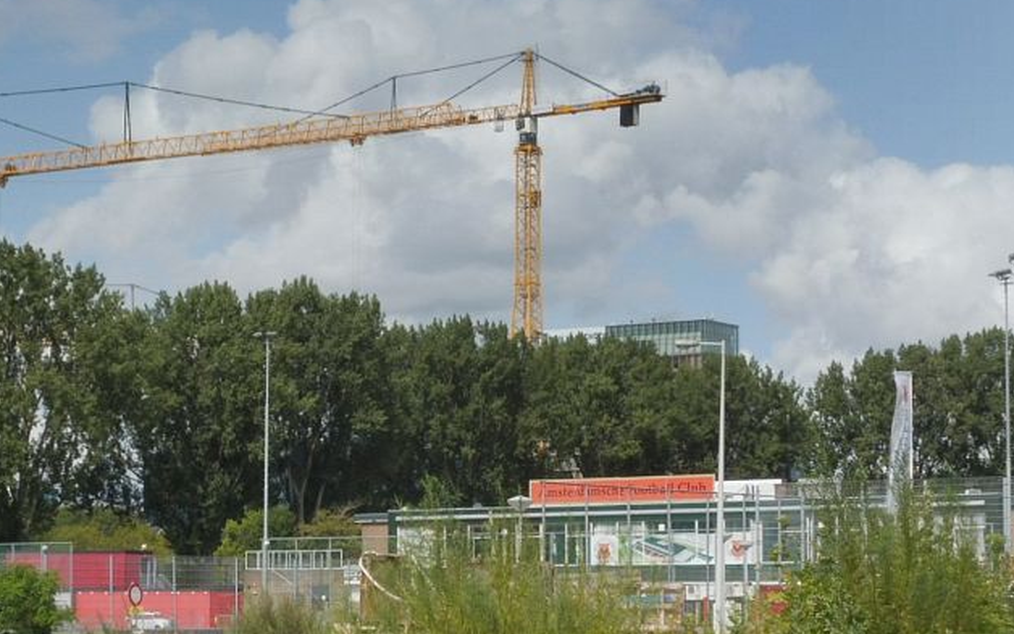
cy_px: 489
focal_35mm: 100
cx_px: 352
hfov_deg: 20.7
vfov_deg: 13.0
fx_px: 2764
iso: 100
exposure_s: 1/500
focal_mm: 10.3
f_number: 6.3
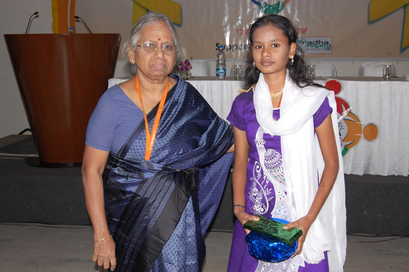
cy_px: 136
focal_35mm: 45
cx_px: 204
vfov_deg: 29.8
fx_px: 511
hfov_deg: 43.6
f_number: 9
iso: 800
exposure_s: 1/160
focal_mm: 30
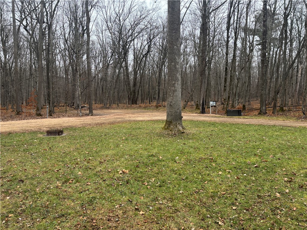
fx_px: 231
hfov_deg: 67.3
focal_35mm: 26
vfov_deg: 53.1
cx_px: 154
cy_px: 115
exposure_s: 1/116
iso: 125
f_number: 1.6
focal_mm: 5.96
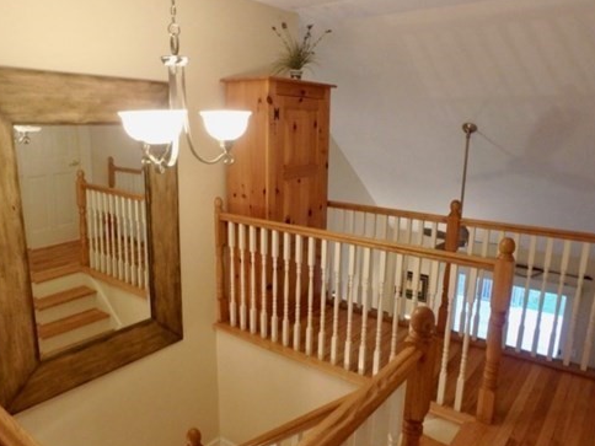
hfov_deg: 67.2
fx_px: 447
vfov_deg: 53.0
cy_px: 245
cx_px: 274
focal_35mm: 26
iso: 500
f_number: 3.5
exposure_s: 1/30
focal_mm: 3.7
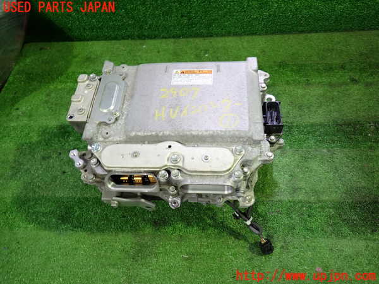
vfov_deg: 54.9
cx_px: 190
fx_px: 274
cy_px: 142
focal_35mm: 25
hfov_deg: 69.4
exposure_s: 1/30
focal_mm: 4.5
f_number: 2
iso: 250
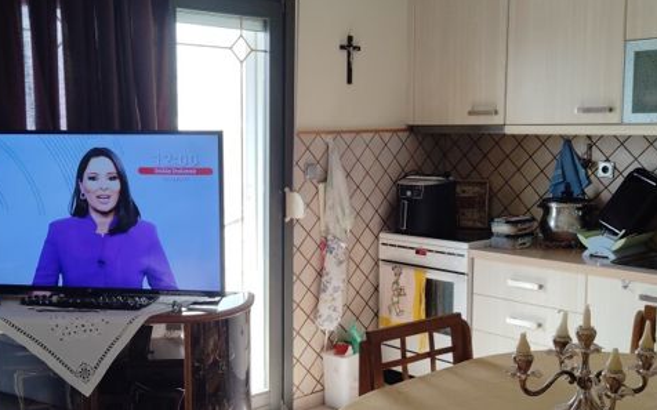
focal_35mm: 44
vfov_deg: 29.2
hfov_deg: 45.3
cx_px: 313
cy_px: 228
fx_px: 787
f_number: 1.8
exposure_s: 1/100
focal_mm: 4.22
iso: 244
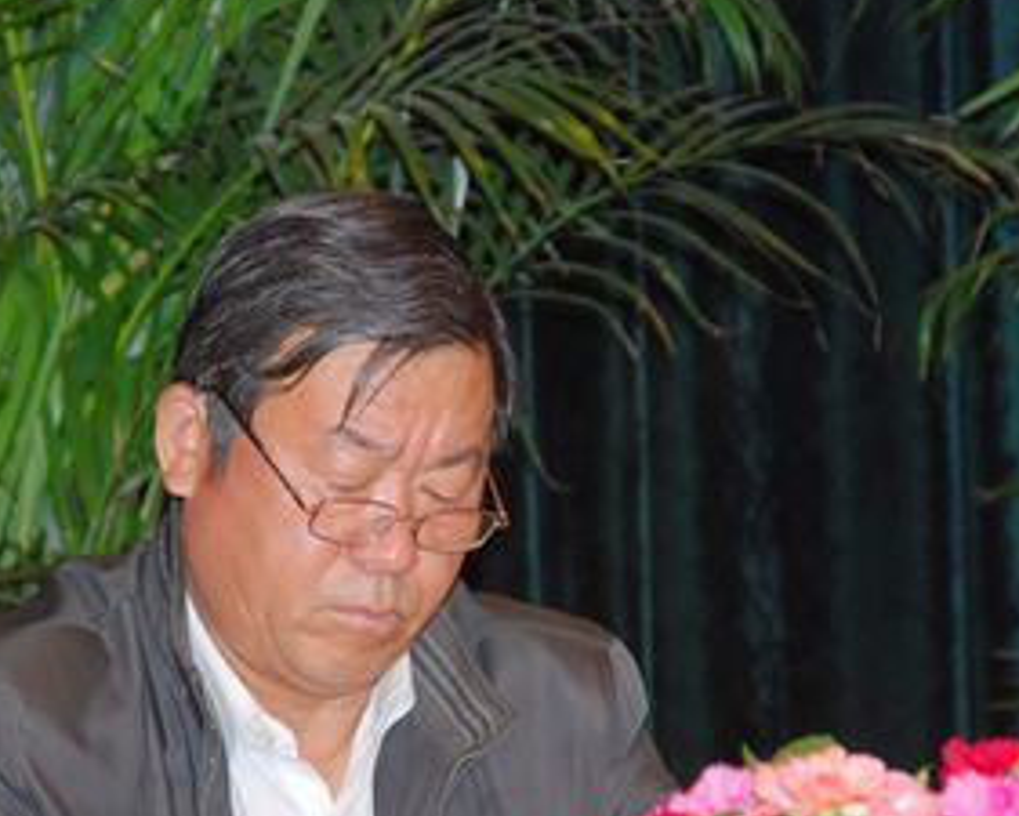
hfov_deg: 5.7
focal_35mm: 339
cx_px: 374
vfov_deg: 4.6
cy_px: 584
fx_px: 10222
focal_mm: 135
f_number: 6
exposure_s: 1/60
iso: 560
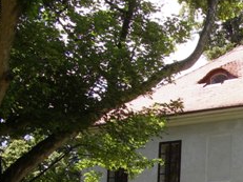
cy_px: 188
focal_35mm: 80
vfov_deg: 17.9
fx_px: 561
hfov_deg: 23.2
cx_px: 257
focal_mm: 7.2
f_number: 4.4
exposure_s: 1/229
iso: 71
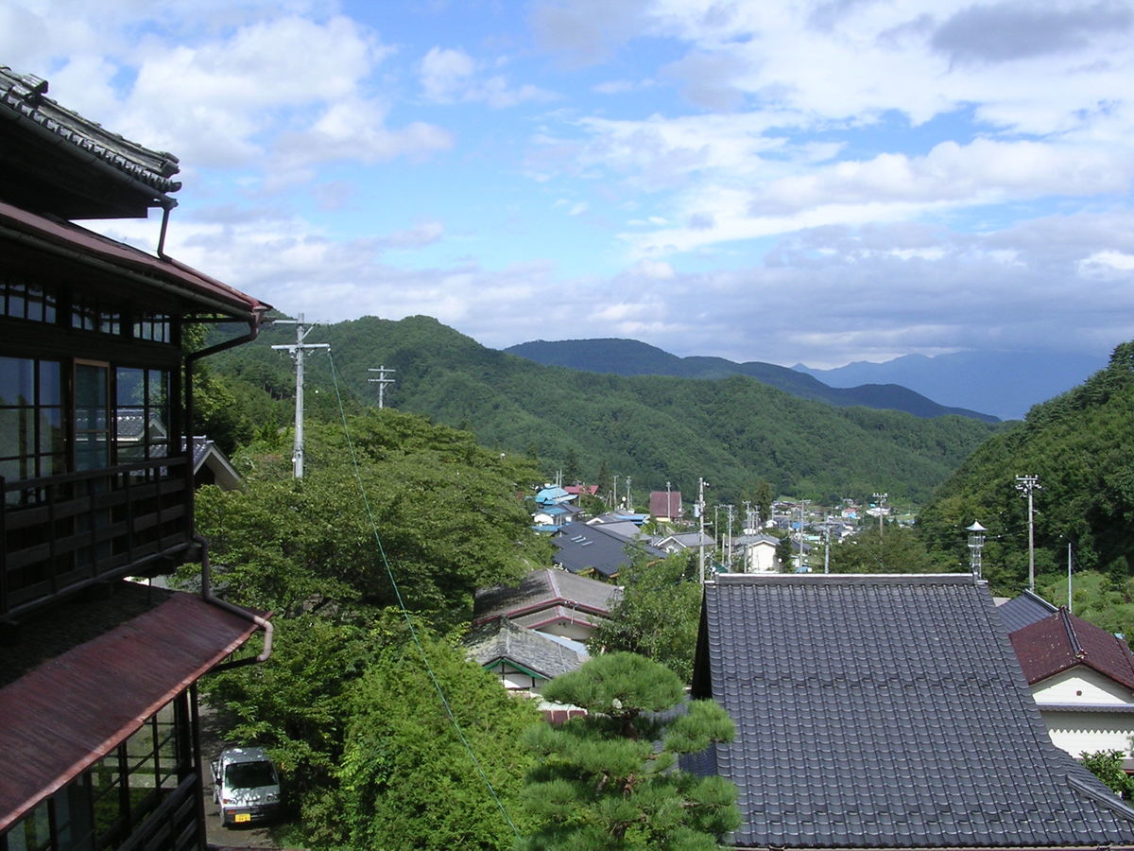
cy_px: 426
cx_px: 567
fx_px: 1245
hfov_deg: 49.0
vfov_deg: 37.7
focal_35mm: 38
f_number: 5.6
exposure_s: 1/320
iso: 100
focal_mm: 5.8
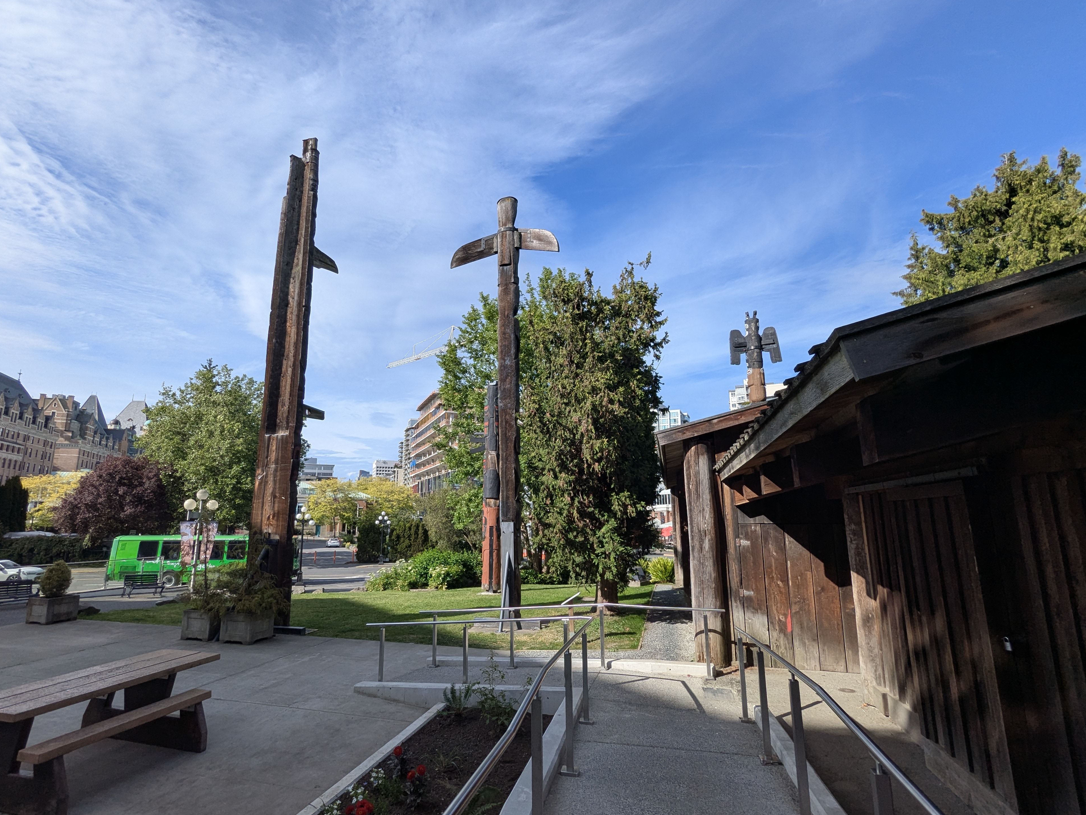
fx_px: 533
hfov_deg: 90.9
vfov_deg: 74.7
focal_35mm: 17
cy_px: 413
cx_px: 511
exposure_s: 1/1475
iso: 54
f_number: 2.2
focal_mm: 2.35
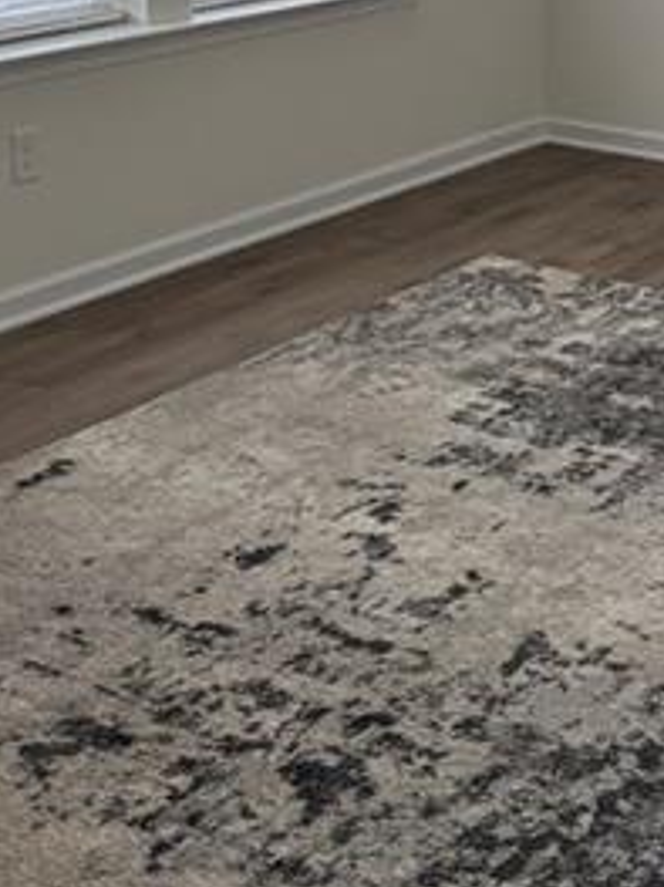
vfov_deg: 27.1
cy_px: 148
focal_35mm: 70
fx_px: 1792
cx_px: 563
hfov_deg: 20.7
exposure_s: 1/234
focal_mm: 6.76
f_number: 1.78
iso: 200
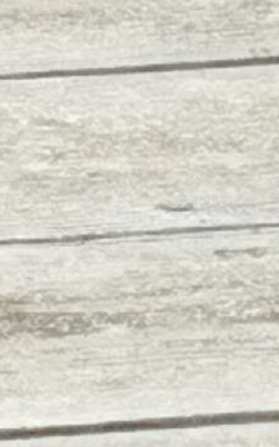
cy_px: -1178
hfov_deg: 1.4
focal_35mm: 905
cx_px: -778
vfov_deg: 2.3
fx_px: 11019
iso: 50
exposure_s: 1/578
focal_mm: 5.56
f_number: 1.6
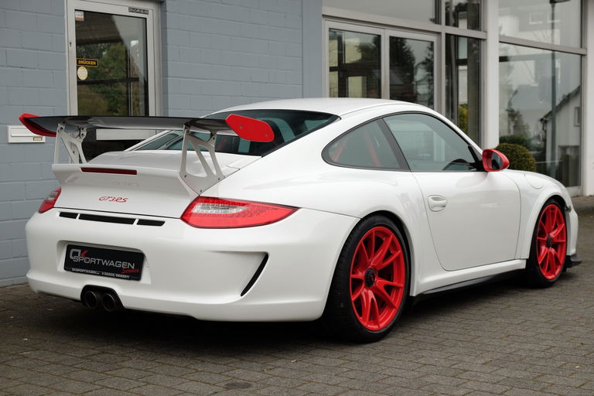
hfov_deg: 32.9
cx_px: 297
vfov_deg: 22.3
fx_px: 1006
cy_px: 198
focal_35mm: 61
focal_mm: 40.7
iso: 200
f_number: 5.6
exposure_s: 1/170
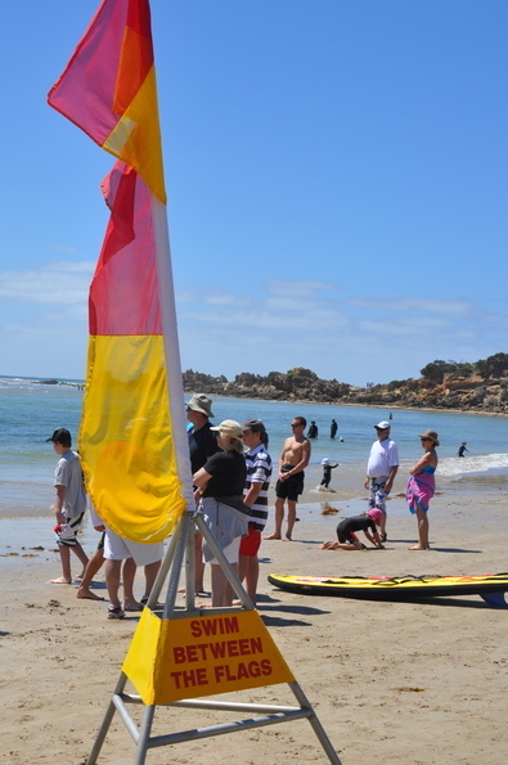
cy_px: 413
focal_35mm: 62
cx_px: 202
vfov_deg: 32.4
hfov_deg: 21.8
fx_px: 1316
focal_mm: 32
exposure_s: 1/400
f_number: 10
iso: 200
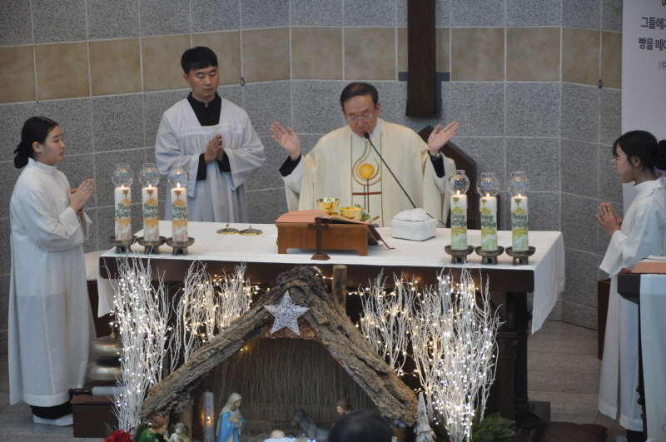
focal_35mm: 138
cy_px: 221
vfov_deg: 9.9
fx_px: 2549
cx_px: 333
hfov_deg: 14.9
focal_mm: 92
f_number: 5.6
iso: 800
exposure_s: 1/40
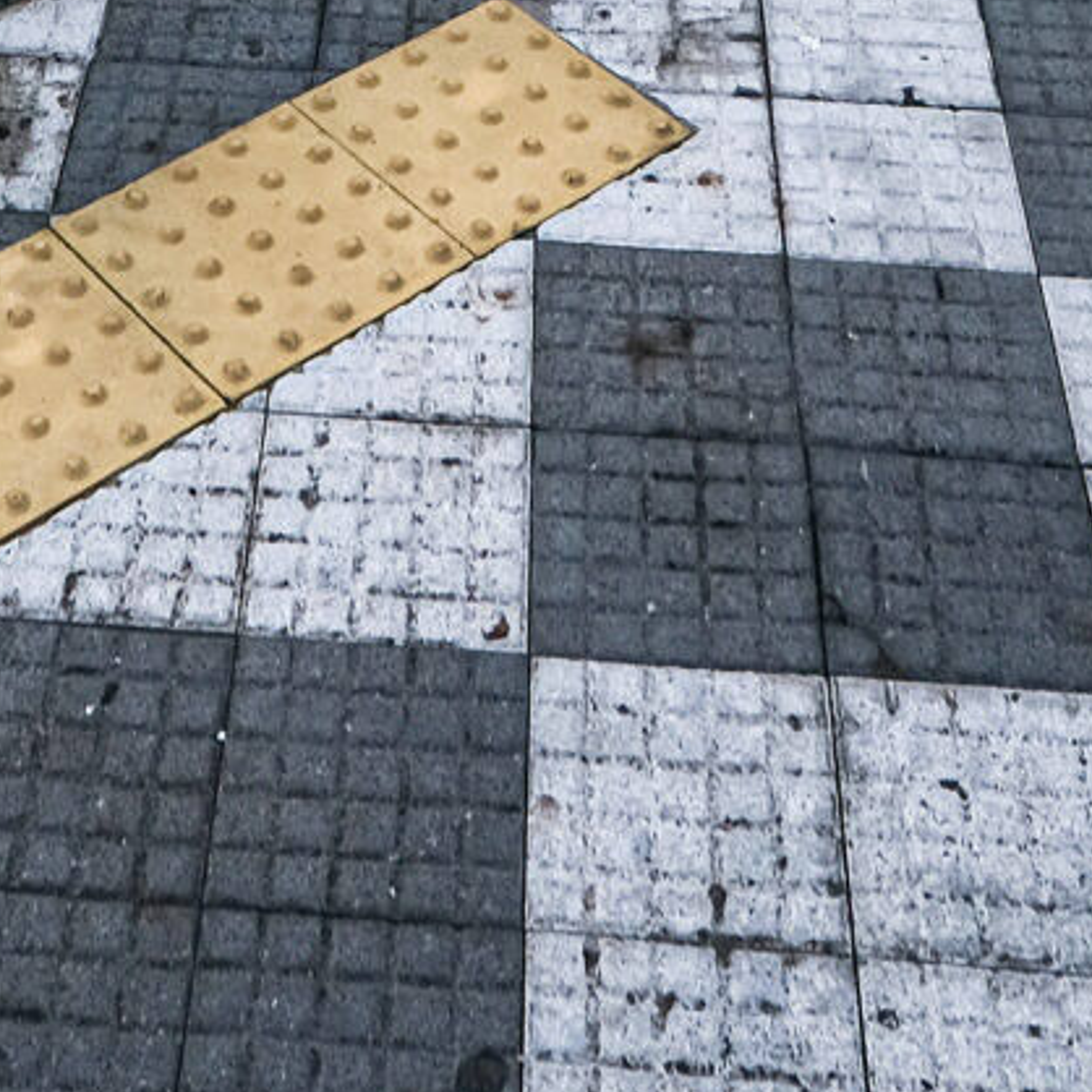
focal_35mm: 78
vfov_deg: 11.8
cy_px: -2111
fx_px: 2784
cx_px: 222
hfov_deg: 21.9
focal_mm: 10
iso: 80
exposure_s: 1/80
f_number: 7.1
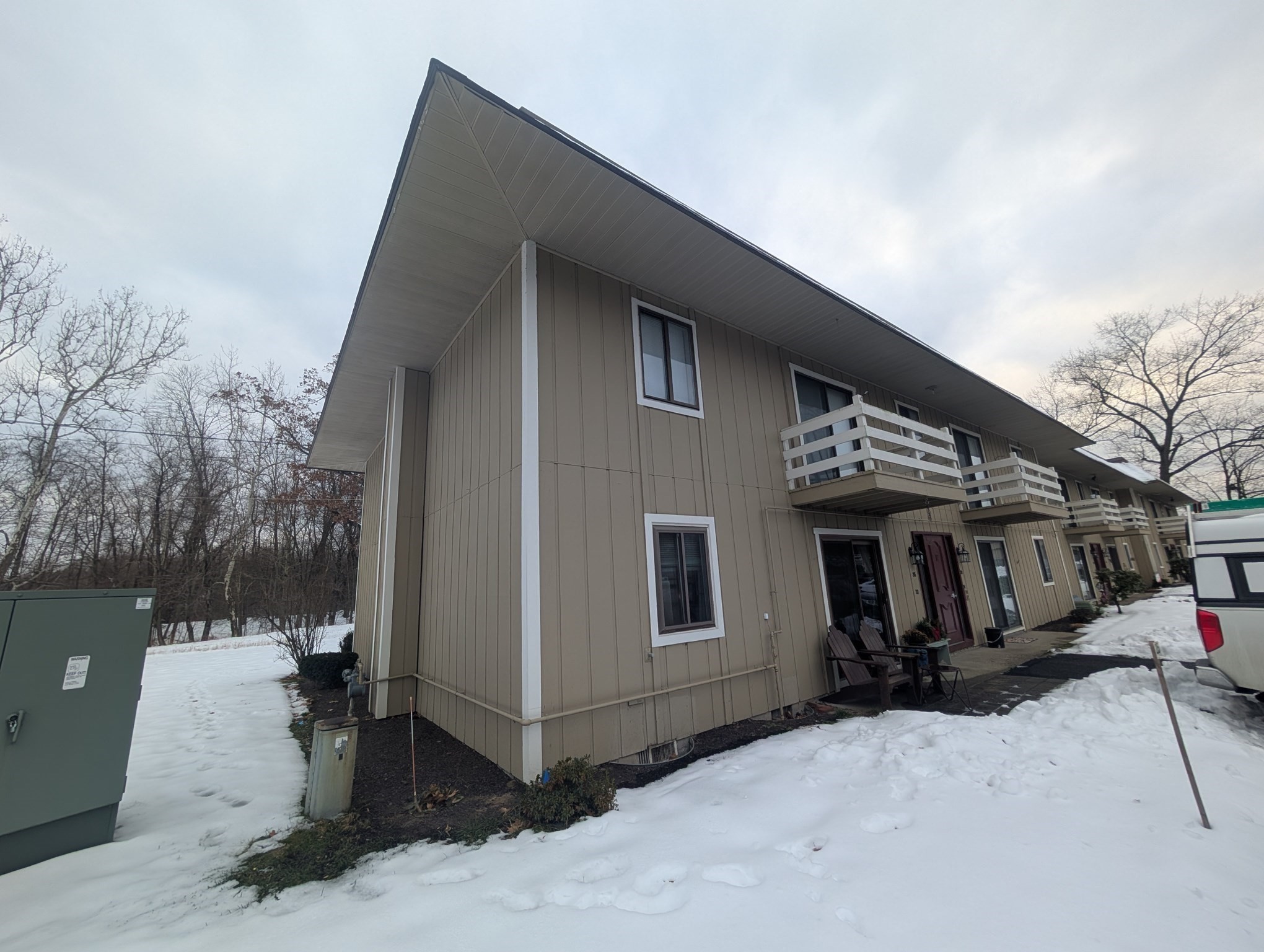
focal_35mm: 12
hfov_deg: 110.5
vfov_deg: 94.6
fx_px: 439
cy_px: 476
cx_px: 632
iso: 53
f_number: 1.7
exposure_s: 1/291
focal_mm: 2.02
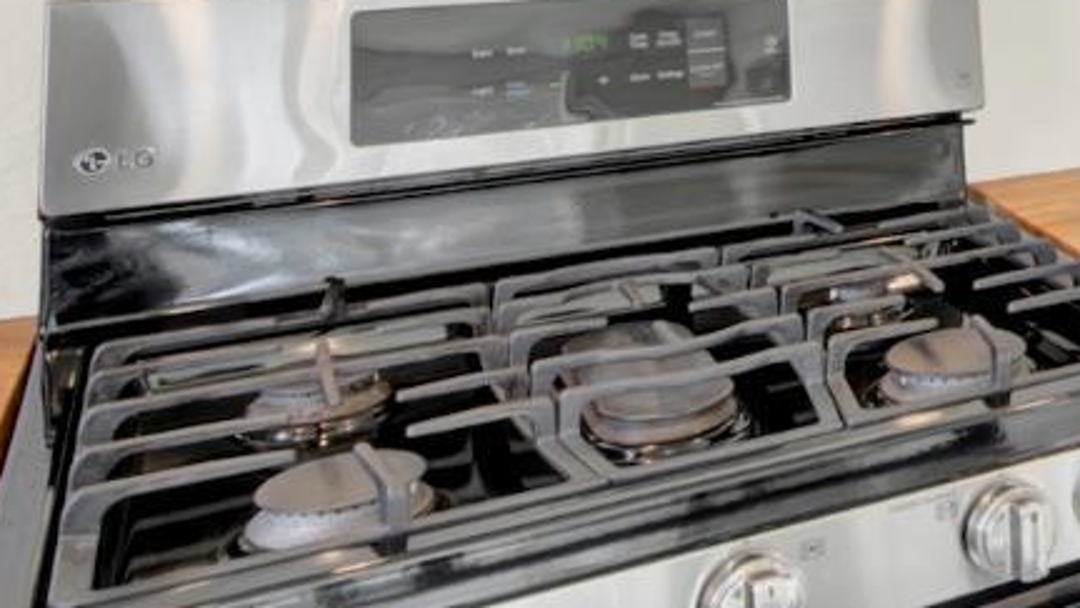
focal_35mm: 51
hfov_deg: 31.7
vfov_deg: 21.3
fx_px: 1461
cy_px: -183
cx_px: 1385
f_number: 14
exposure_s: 1/2
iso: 100
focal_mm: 14
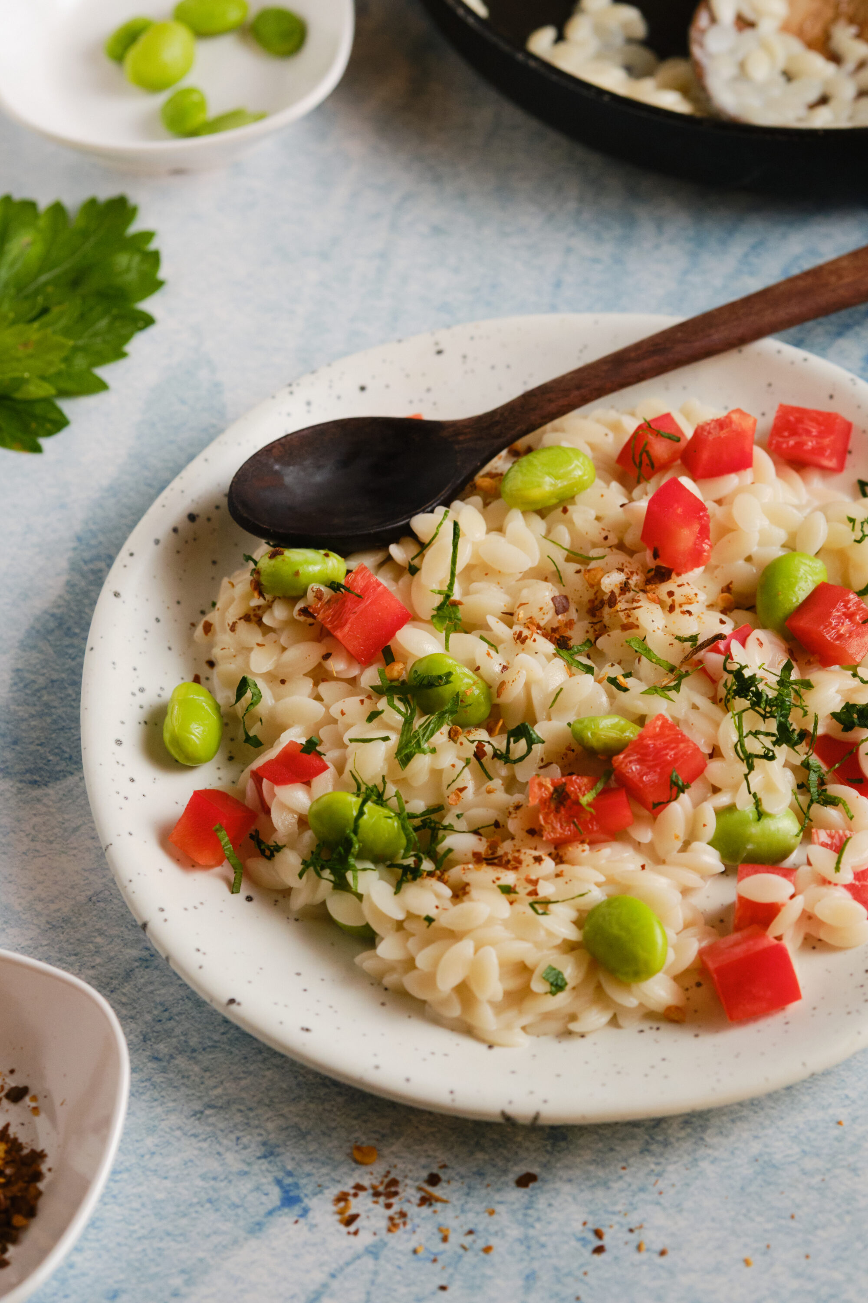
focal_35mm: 90
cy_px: 652
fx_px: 3255
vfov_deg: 22.6
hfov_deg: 15.2
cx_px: 434
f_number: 5.6
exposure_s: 1/60
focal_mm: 60
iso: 3200
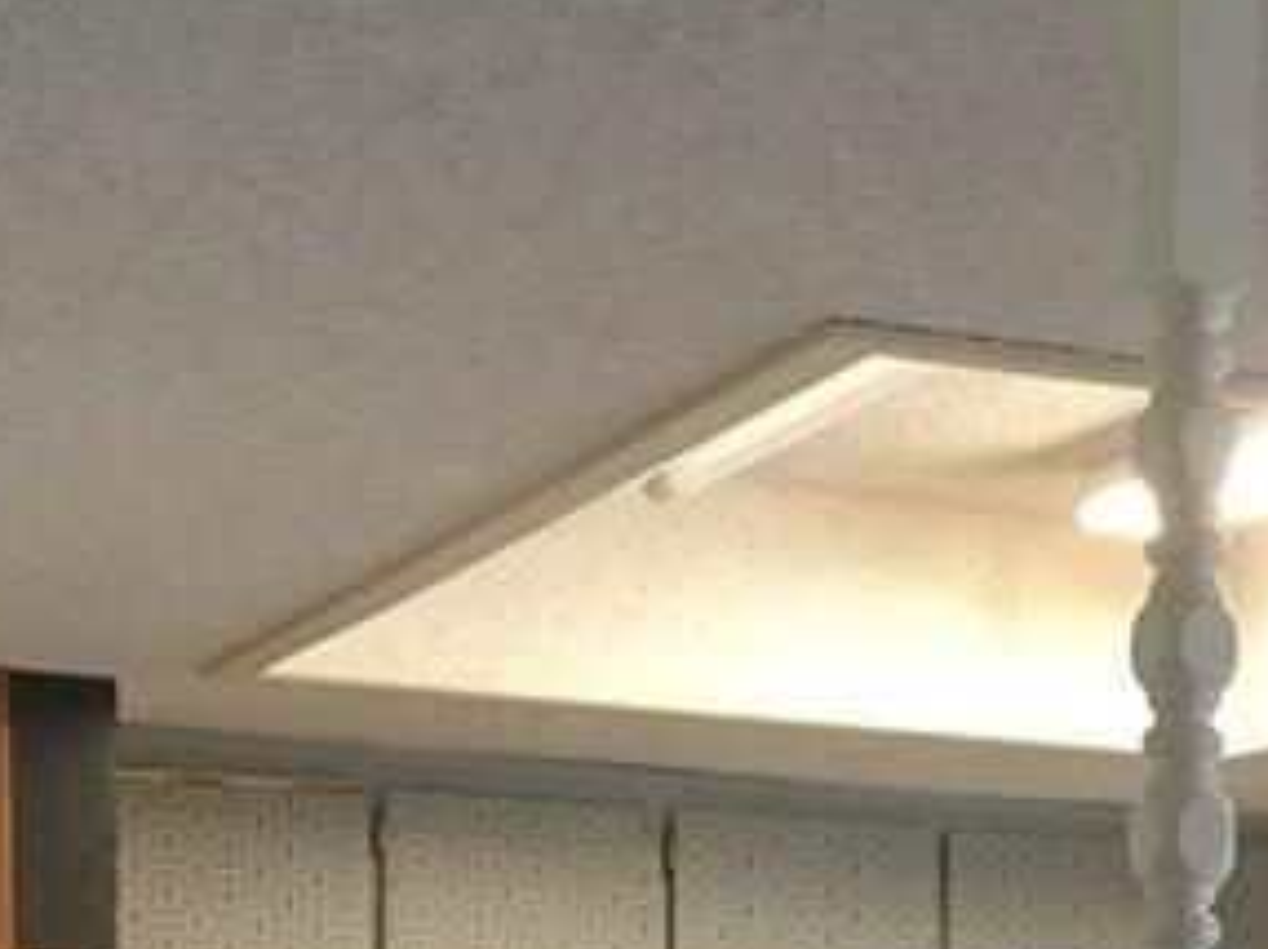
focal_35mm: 104
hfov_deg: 18.5
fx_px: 3806
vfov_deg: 13.4
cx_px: 1215
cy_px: 1437
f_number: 2.2
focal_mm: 4.15
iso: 160
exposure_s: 1/30
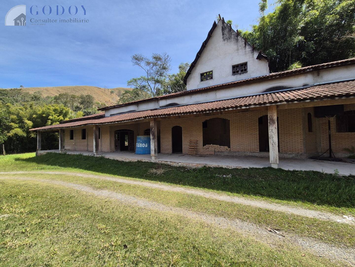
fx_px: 133
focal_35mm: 13
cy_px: 134
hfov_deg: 106.2
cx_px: 178
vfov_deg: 89.9
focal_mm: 2.2
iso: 50
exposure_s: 1/1564
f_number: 2.2
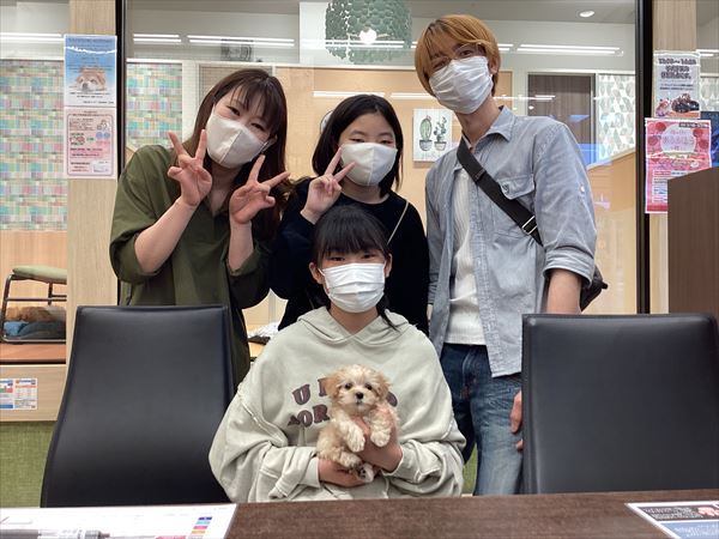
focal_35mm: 31
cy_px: 270
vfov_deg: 45.4
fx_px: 644
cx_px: 360
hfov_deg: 58.4
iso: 80
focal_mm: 3.3
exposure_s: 1/120
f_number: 2.4
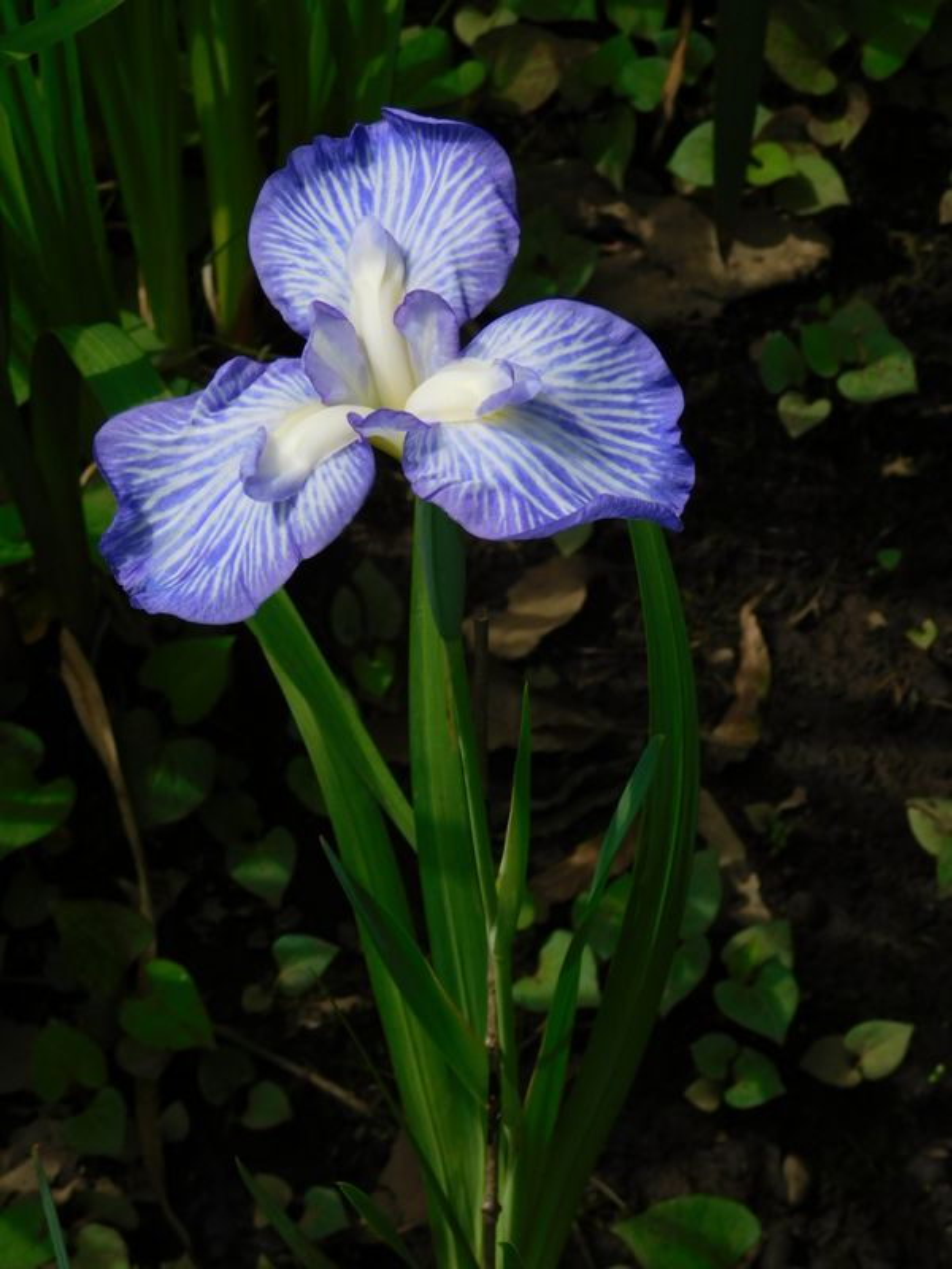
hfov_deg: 11.1
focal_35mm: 134
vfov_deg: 14.7
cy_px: 634
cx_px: 476
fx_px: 4914
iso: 125
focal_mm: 23.7
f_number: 5
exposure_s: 1/640
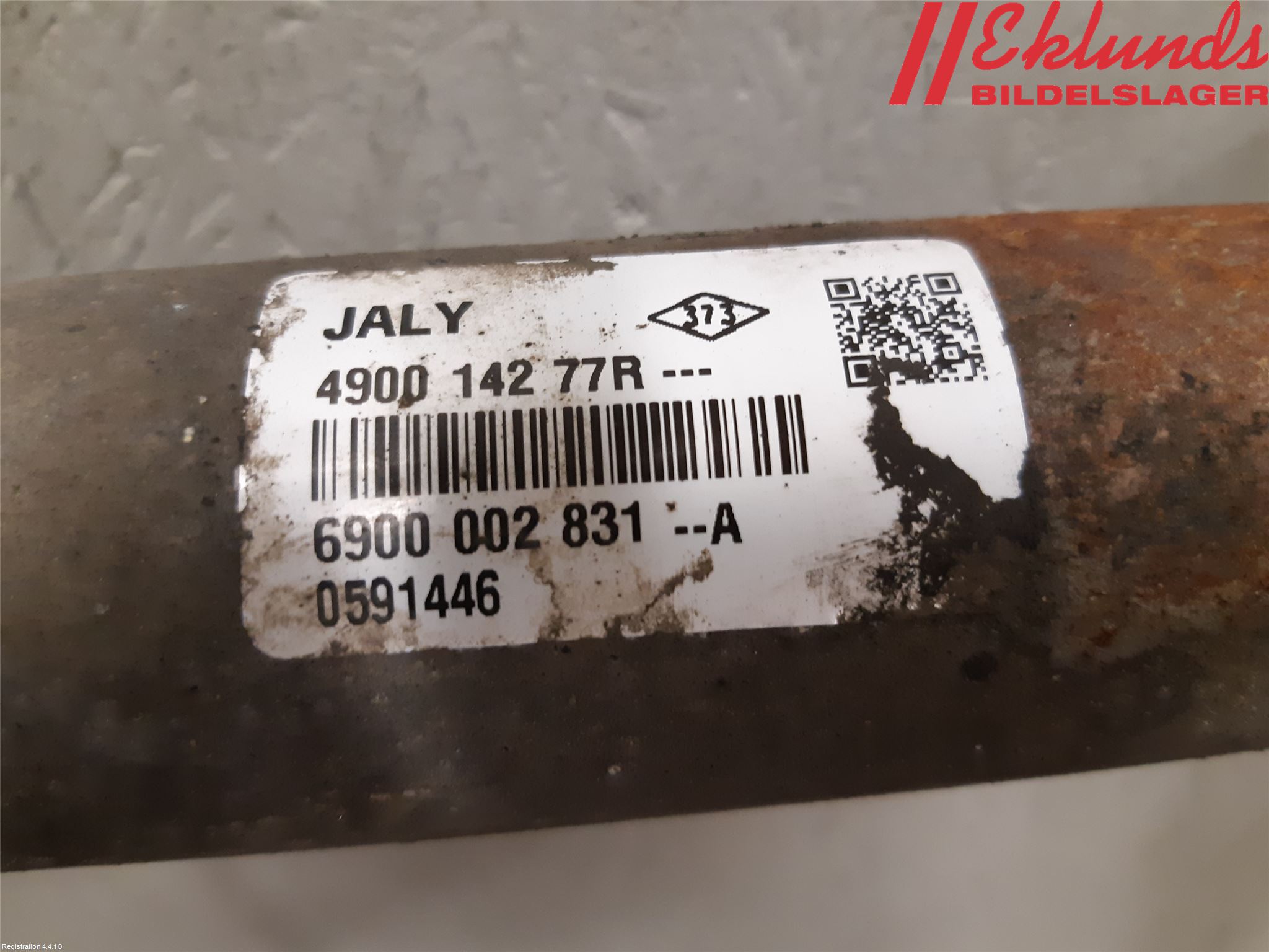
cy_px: 476
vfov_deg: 53.1
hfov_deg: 67.3
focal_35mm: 26
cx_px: 634
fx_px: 953
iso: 200
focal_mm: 3.93
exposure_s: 1/50
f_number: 1.7
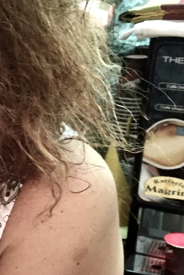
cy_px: 175
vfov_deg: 23.3
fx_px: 667
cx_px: -109
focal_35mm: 87
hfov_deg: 14.4
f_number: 2.2
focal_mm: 4.15
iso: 320
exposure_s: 1/33
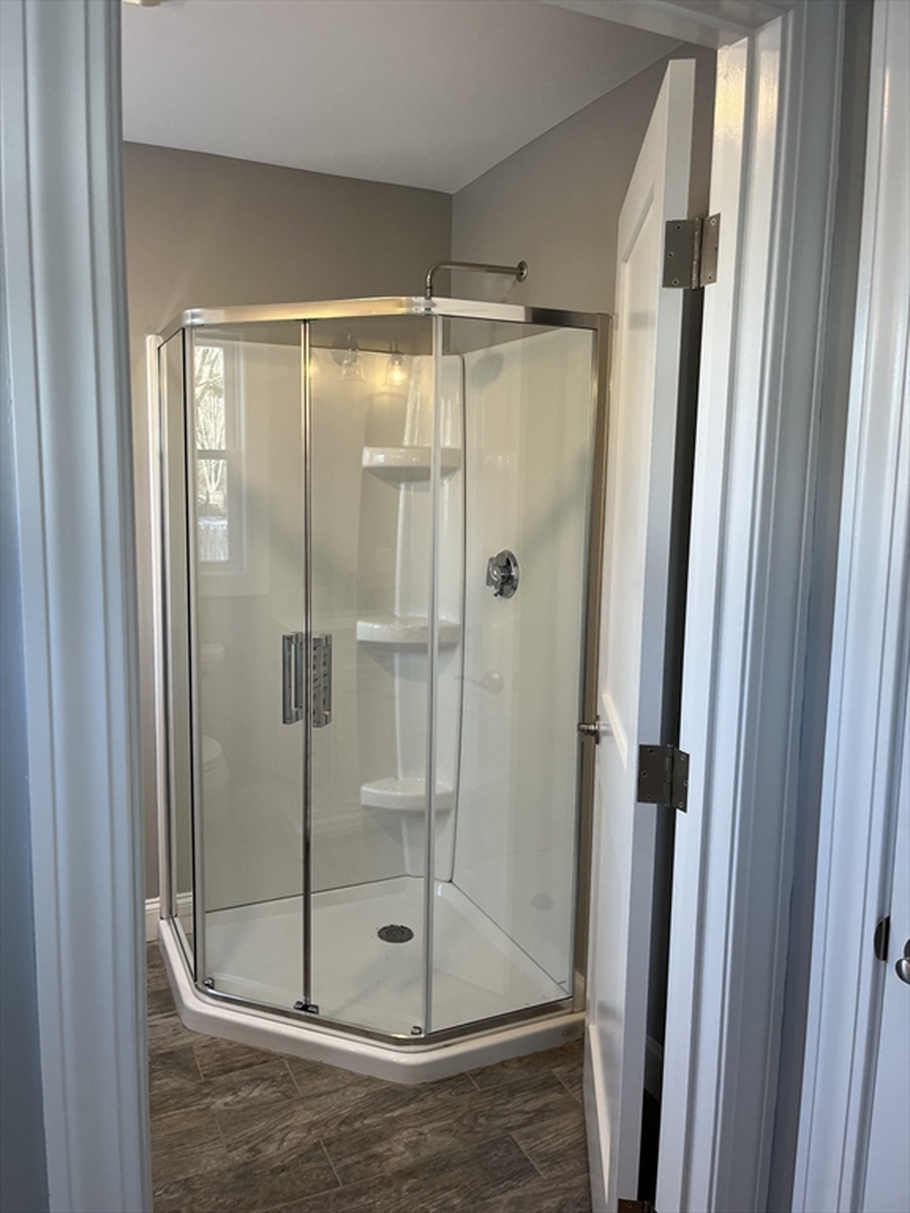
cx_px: 455
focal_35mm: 26
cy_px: 606
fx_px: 911
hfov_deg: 53.1
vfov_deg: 67.3
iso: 80
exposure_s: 1/120
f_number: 1.6
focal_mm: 5.1
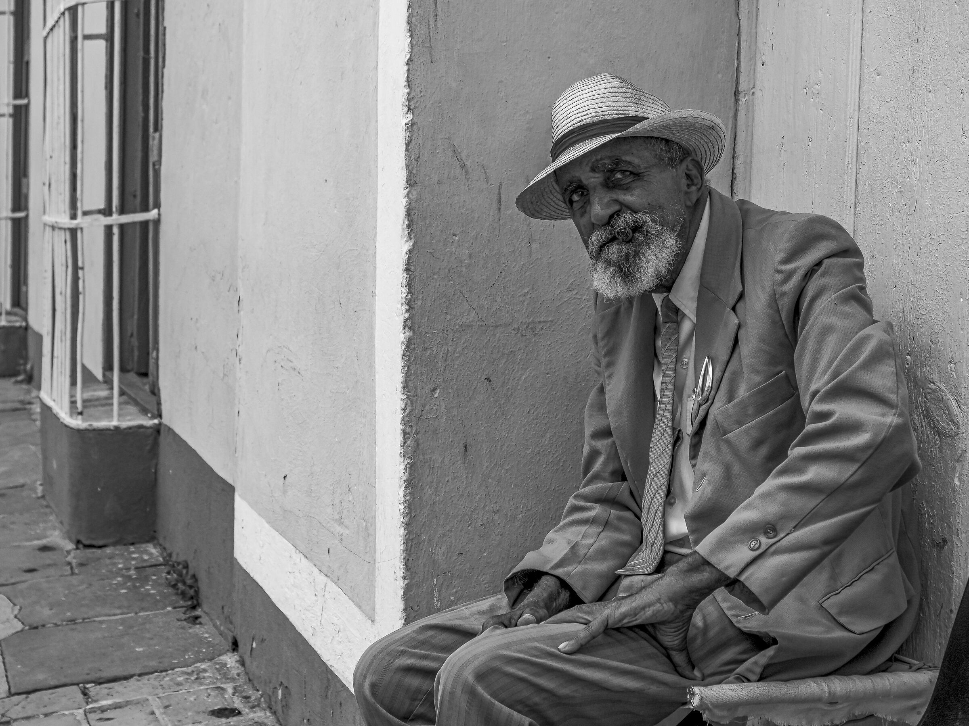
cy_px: 363
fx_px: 1624
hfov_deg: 33.2
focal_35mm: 58
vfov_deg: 25.2
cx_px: 484
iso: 400
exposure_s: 1/640
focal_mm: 29
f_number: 5
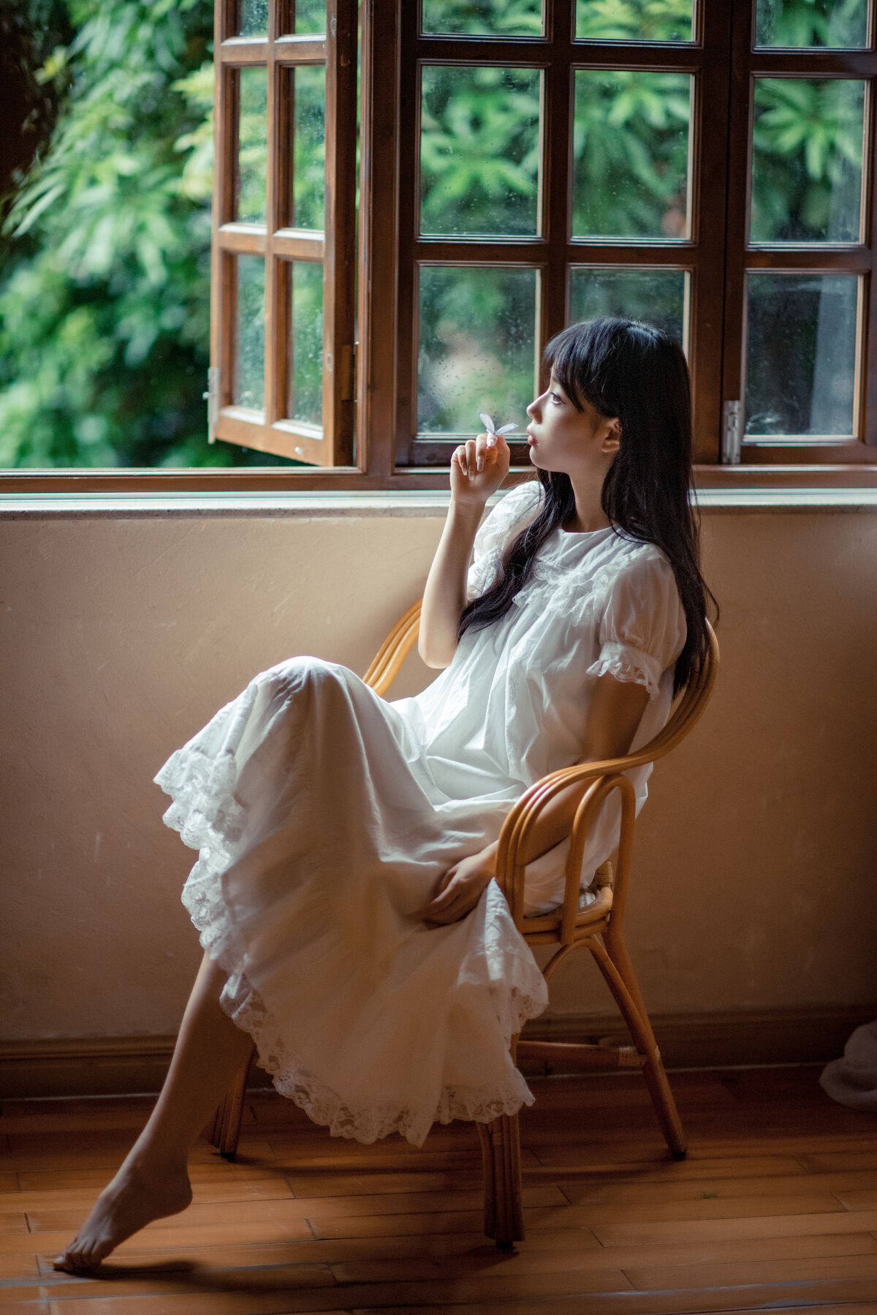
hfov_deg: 16.1
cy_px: 658
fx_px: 3103
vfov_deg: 23.9
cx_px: 438
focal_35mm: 85
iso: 2000
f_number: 1.4
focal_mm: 85
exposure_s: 1/800
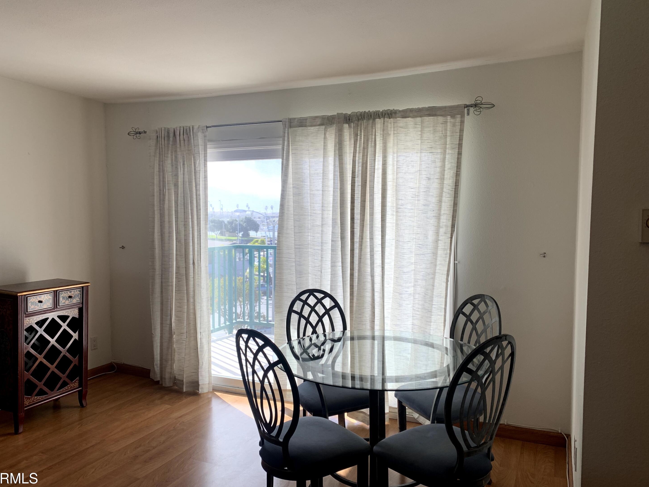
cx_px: 325
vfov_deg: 51.4
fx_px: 506
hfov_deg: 65.3
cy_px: 249
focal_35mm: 27
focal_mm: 4.25
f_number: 1.8
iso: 25
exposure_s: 1/154
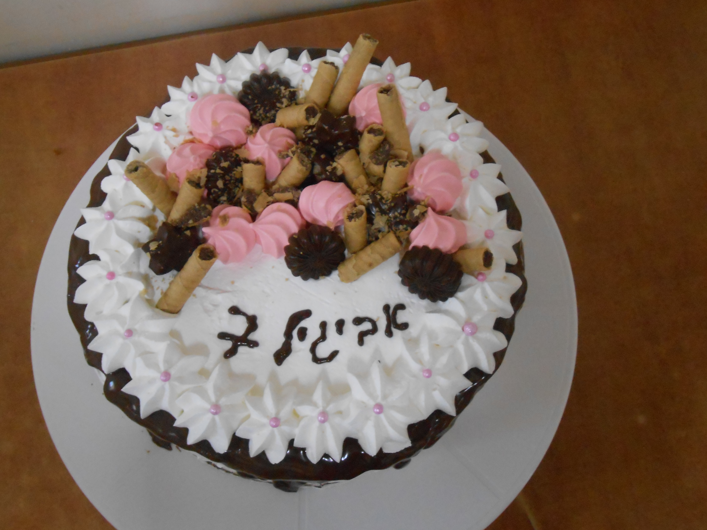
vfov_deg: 37.7
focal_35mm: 38
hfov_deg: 49.0
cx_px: 354
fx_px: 776
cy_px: 265
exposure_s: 1/100
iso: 800
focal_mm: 6.8
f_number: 4.2
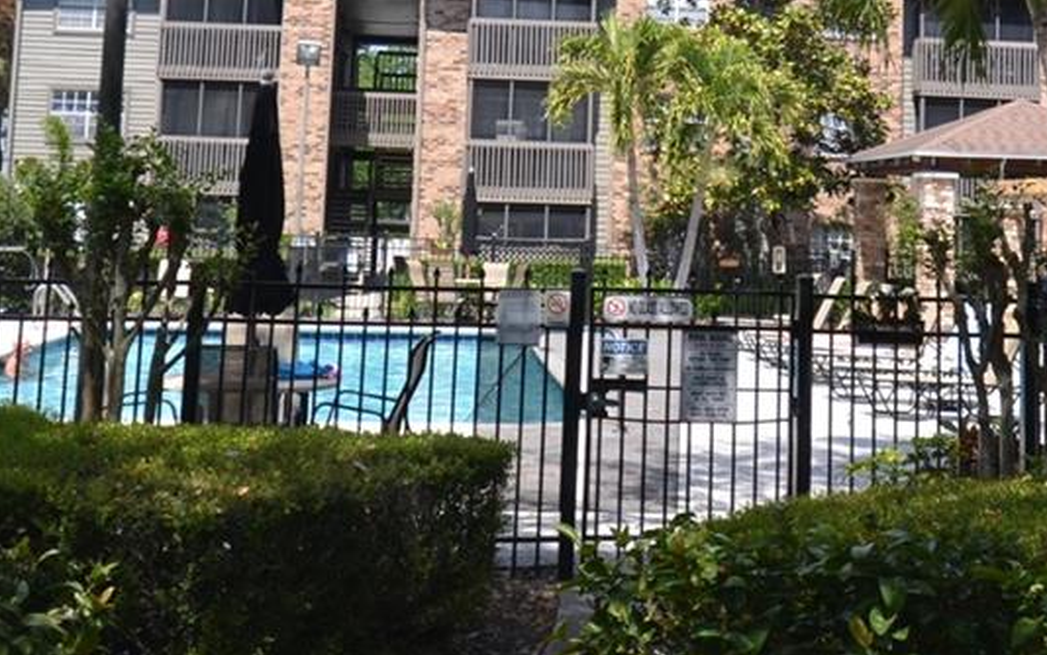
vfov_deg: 21.0
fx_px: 1699
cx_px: 657
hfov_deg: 34.1
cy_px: -24
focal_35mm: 60
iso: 100
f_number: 6.3
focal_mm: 13
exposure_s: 1/160
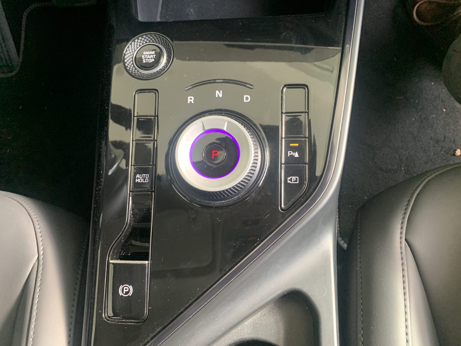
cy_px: 173
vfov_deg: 53.1
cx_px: 230
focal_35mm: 26
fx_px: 346
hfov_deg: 67.3
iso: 320
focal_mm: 4.25
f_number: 1.8
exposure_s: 1/60
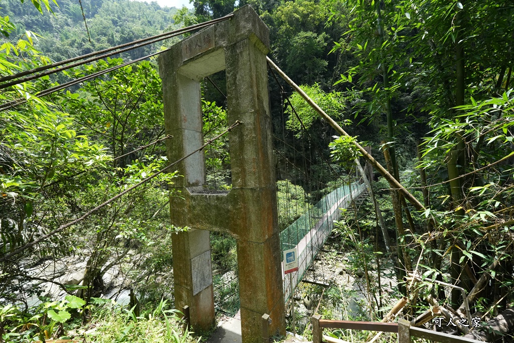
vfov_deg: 81.2
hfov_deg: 104.2
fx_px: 200
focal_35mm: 14
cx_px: 257
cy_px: 172
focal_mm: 14
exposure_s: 1/1250
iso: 2500
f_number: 8
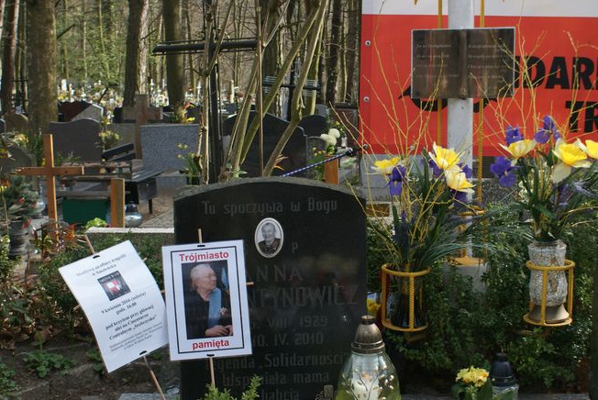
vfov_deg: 22.6
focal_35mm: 60
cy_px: 263
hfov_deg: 33.4
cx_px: 287
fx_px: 998
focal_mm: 30
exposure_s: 1/80
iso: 100
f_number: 6.3
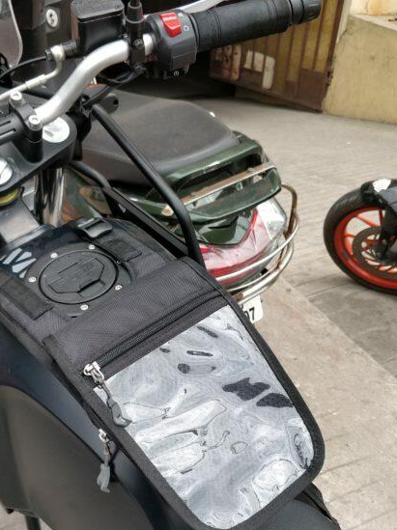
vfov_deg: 51.8
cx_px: 164
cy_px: 348
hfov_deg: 40.5
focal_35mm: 35
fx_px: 536
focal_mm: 4.1
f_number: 1.7
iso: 125
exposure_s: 1/435
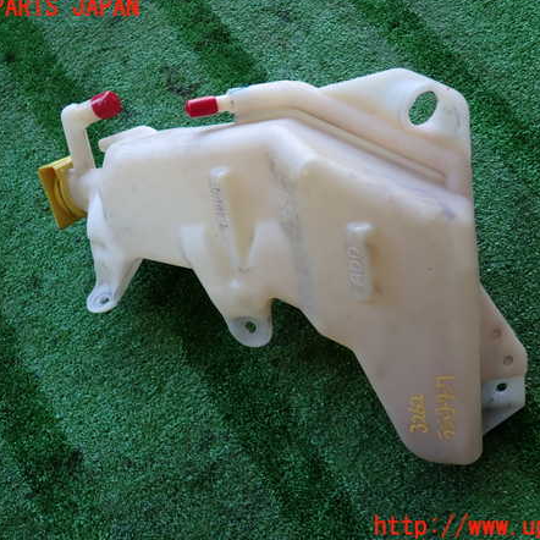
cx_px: 283
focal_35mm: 30
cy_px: 268
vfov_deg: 54.0
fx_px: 529
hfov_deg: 54.0
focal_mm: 4.5
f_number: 2
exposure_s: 1/100
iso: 100
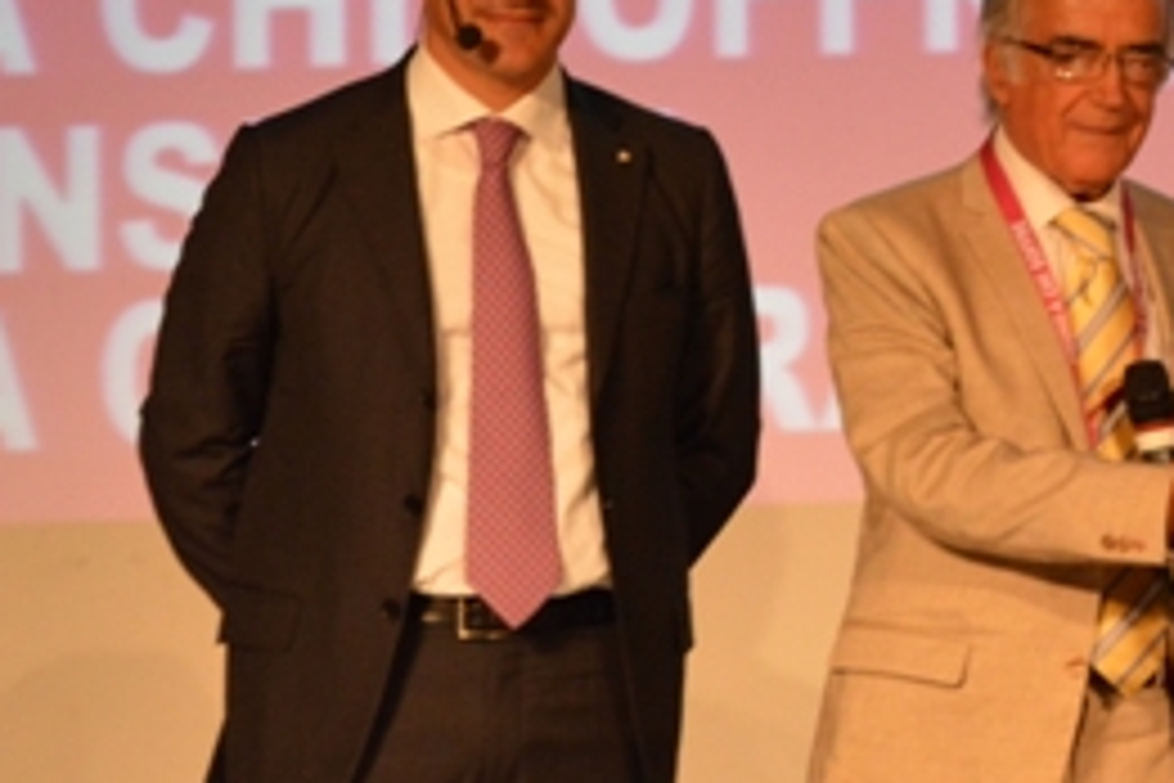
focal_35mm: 552
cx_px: 1178
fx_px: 18000
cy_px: -20
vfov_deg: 2.5
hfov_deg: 3.7
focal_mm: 150
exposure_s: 1/100
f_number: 5
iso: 2000
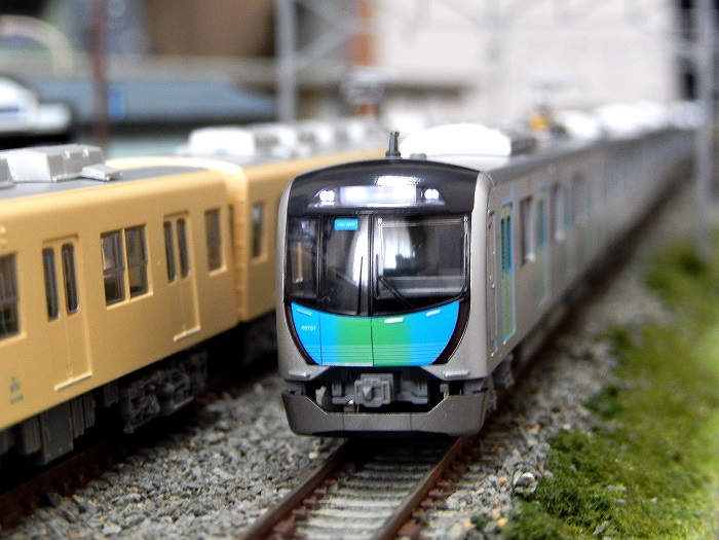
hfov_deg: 20.7
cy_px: 270
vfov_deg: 15.6
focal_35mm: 95
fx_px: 1973
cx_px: 360
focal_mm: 17
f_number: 5.2
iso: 400
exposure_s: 1/15
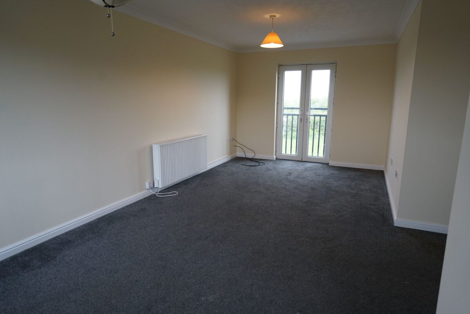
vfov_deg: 57.3
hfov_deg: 78.6
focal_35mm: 22
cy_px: 157
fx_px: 287
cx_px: 235
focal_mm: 22
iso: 1000
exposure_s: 1/160
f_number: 4
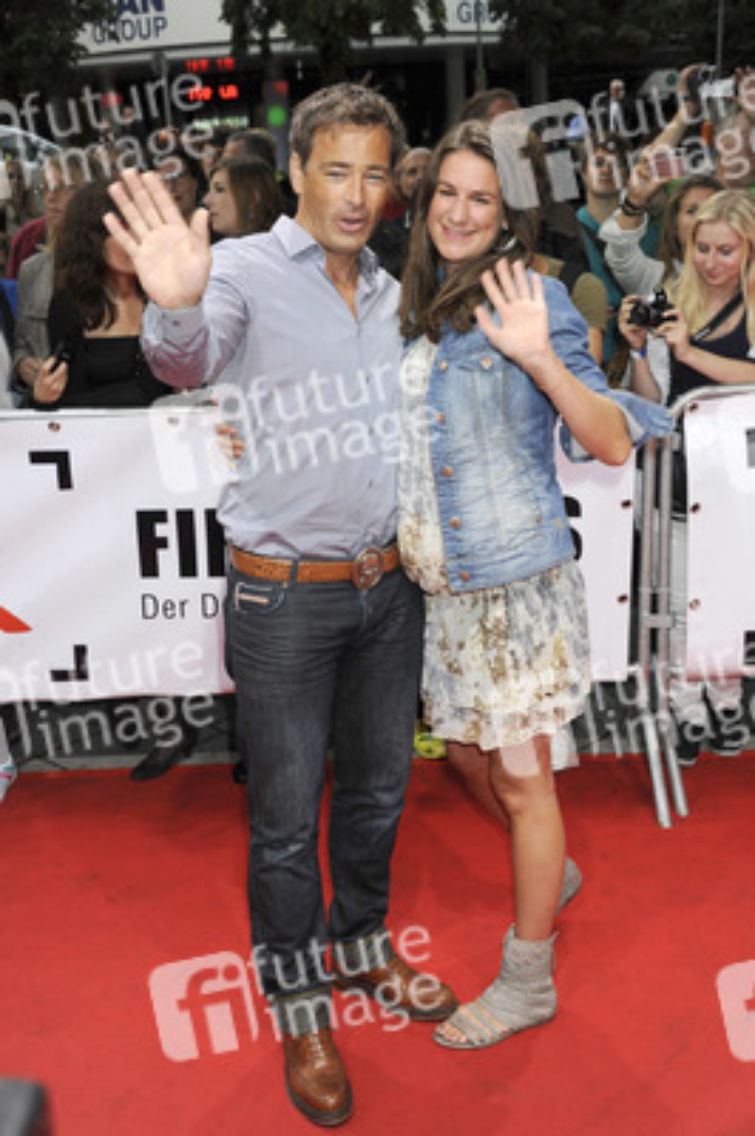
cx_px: 378
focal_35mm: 48
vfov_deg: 41.1
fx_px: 1513
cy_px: 568
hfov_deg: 28.0
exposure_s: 1/160
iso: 400
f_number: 6.3
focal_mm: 48
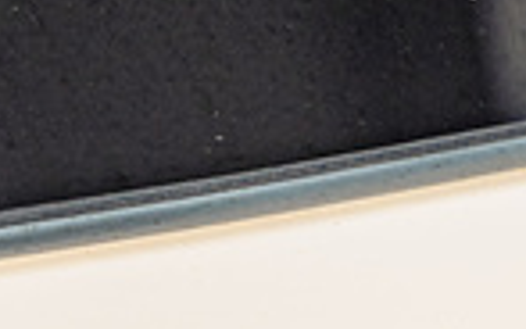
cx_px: 925
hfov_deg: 4.1
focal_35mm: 503
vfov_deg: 2.6
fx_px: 7213
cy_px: 644
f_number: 3.5
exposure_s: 1/125
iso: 320
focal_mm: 71
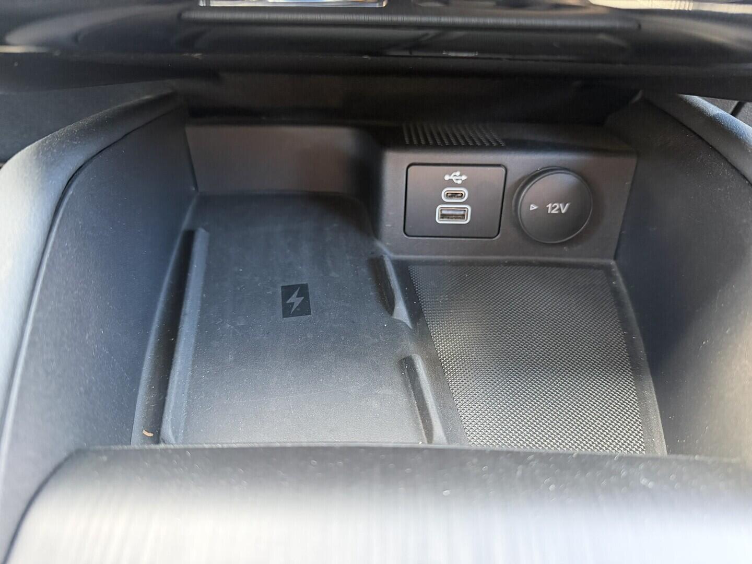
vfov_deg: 56.8
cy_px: 282
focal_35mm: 24
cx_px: 376
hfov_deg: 71.6
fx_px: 521
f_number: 1.78
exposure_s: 1/56
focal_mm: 6.76
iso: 800
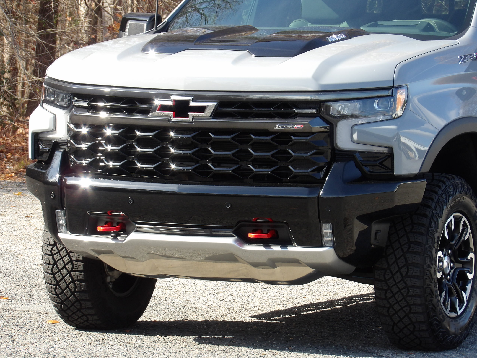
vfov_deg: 6.6
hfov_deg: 8.8
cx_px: 239
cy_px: 180
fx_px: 3087
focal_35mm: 224
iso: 100
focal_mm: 39.8
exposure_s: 1/153
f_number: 4.5
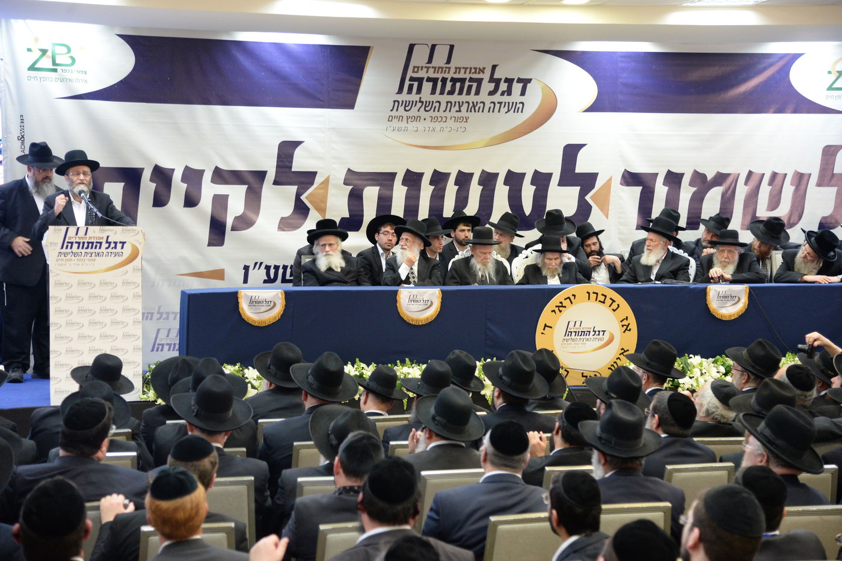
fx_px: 1520
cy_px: 280
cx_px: 421
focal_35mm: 65
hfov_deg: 31.0
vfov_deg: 20.9
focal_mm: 65
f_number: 4
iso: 2500
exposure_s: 1/60
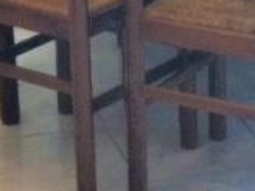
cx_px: 62
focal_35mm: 218
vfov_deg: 6.6
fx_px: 1606
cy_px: -159
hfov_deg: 9.1
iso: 80
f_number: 2.8
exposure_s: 1/17
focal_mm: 3.85
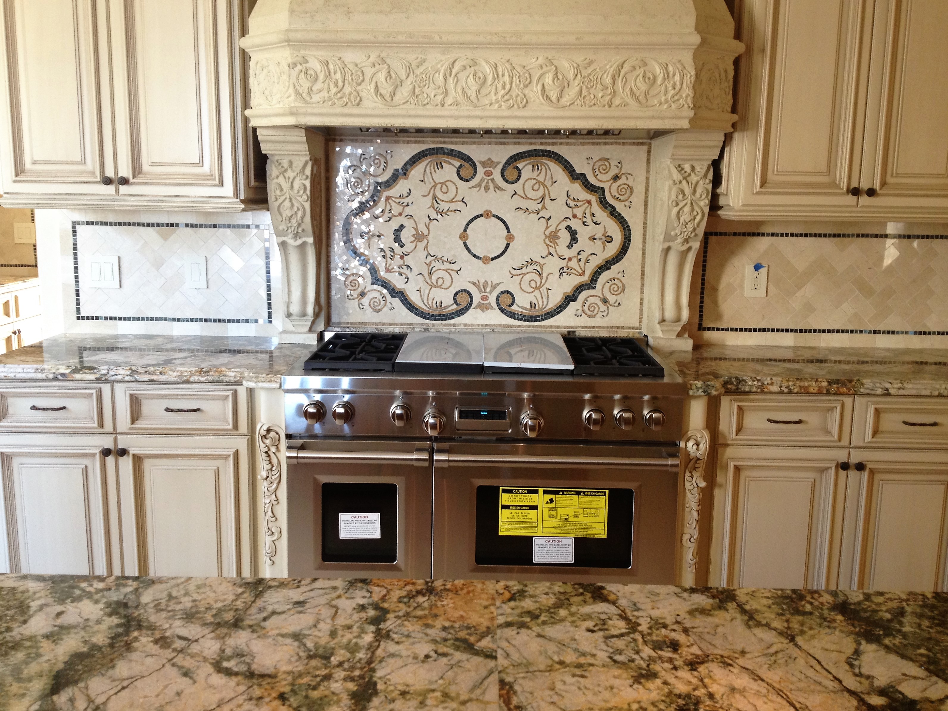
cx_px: 474
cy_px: 356
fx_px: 958
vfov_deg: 40.7
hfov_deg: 52.6
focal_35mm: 35
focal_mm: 4.28
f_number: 2.4
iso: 100
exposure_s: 1/20
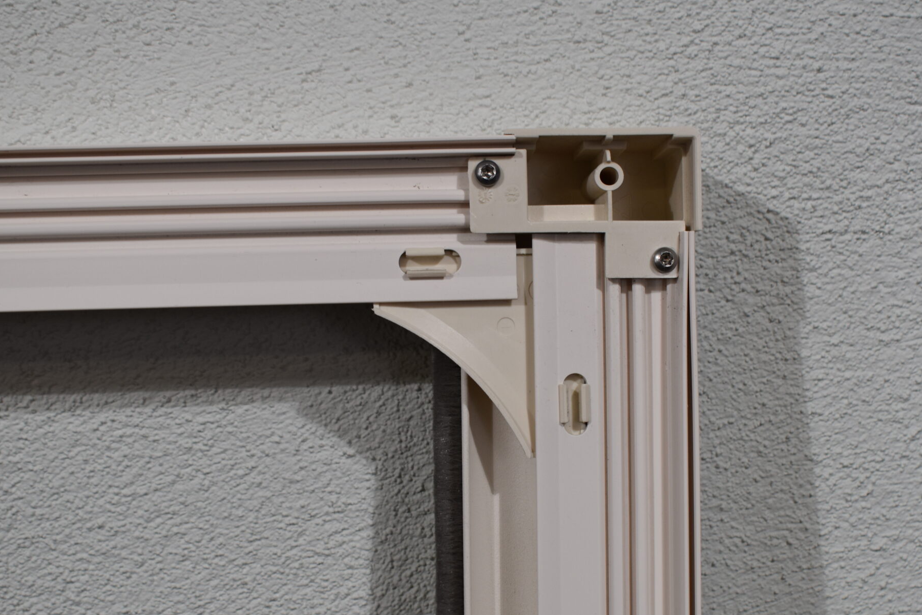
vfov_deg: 21.2
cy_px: 379
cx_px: 515
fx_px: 1639
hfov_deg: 31.4
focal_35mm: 64
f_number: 5.6
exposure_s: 1/125
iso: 200
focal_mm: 30
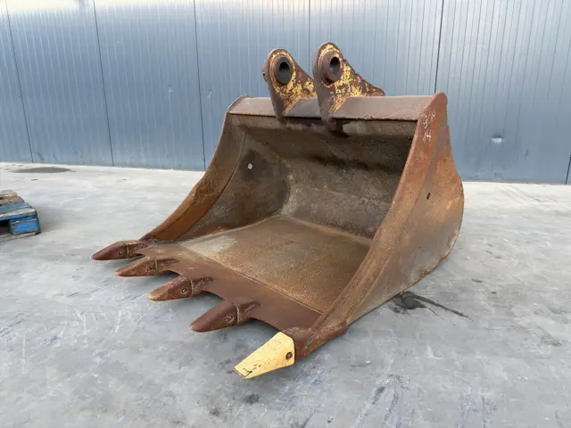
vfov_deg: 56.8
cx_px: 286
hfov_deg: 71.6
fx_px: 396
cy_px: 214
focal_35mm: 24
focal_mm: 6.76
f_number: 1.78
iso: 64
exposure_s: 1/267
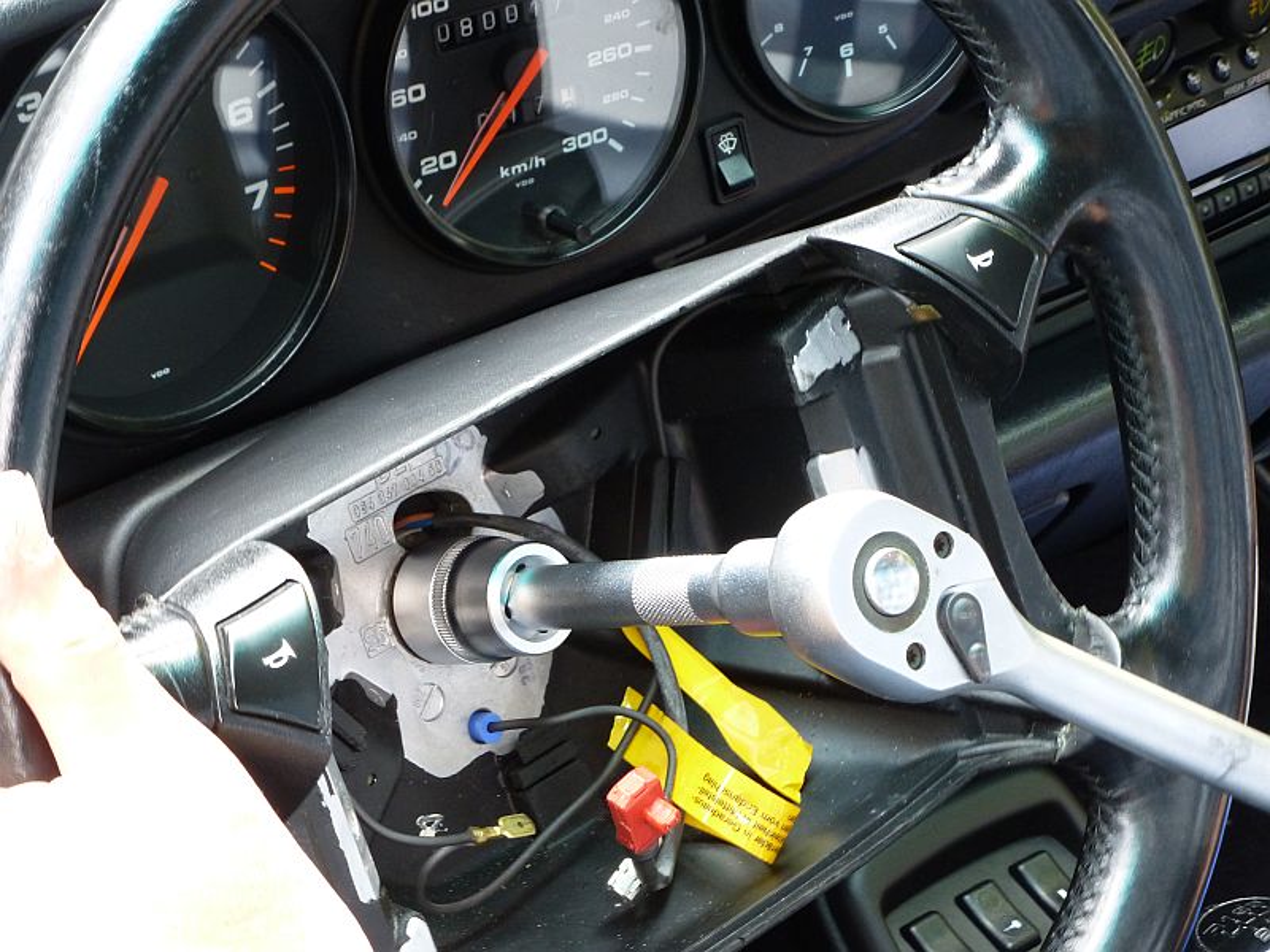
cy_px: 476
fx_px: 4806
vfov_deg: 11.3
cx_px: 635
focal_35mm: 131
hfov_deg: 15.1
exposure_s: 1/30
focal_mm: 23.4
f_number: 5.2
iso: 400
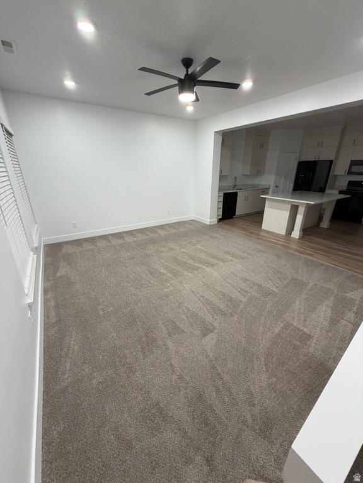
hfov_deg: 85.7
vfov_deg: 102.1
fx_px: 196
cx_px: 182
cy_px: 242
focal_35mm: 14
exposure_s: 1/60
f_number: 2.2
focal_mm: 2.22
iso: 200
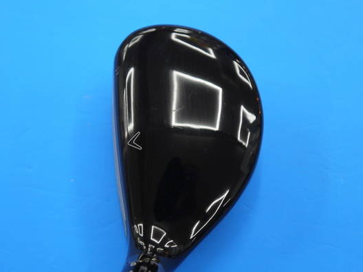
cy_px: 154
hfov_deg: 31.7
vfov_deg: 24.0
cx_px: 165
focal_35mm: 61
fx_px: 639
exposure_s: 1/60
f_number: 4.6
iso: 250
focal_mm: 25
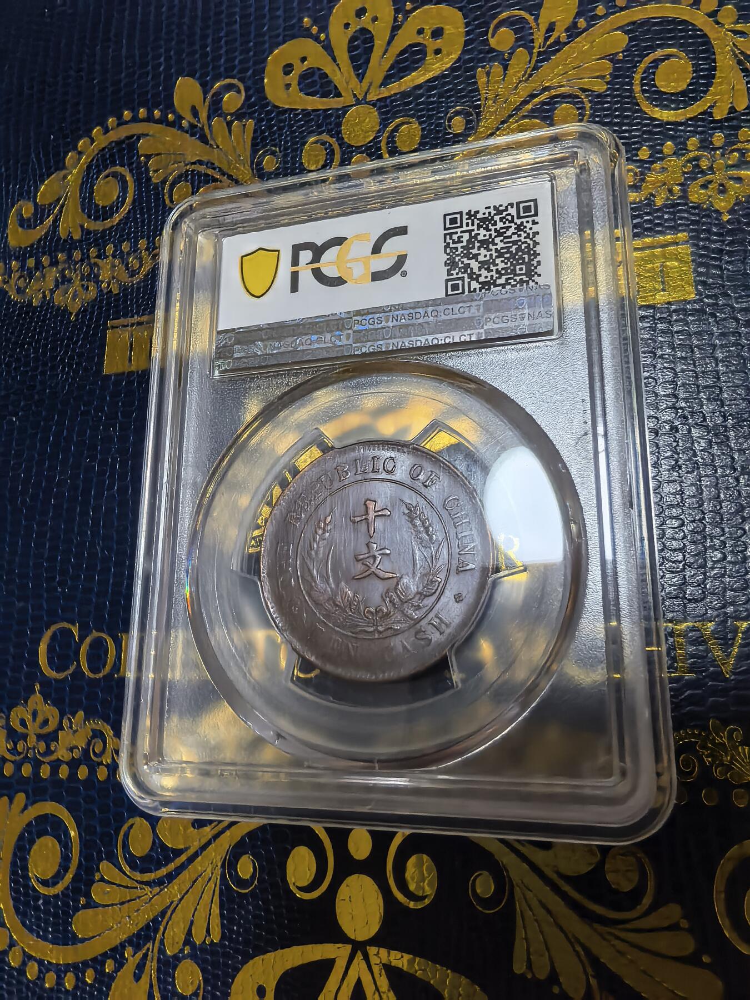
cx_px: 375
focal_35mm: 24
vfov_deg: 71.6
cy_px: 500
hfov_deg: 56.8
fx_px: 693
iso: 125
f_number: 2.2
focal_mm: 1.68
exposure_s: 1/33.3
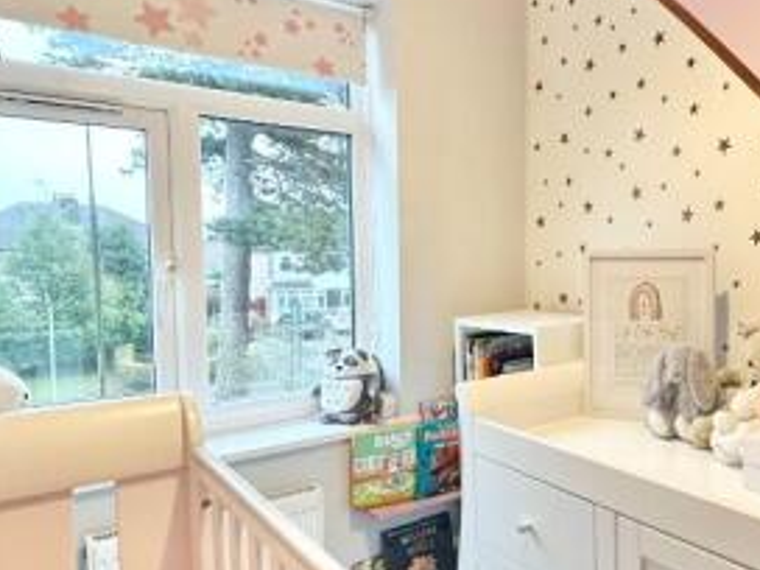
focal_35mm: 30
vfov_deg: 46.8
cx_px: 580
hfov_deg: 56.7
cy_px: 298
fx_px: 659
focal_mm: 2.22
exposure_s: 1/100
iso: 250
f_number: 2.2
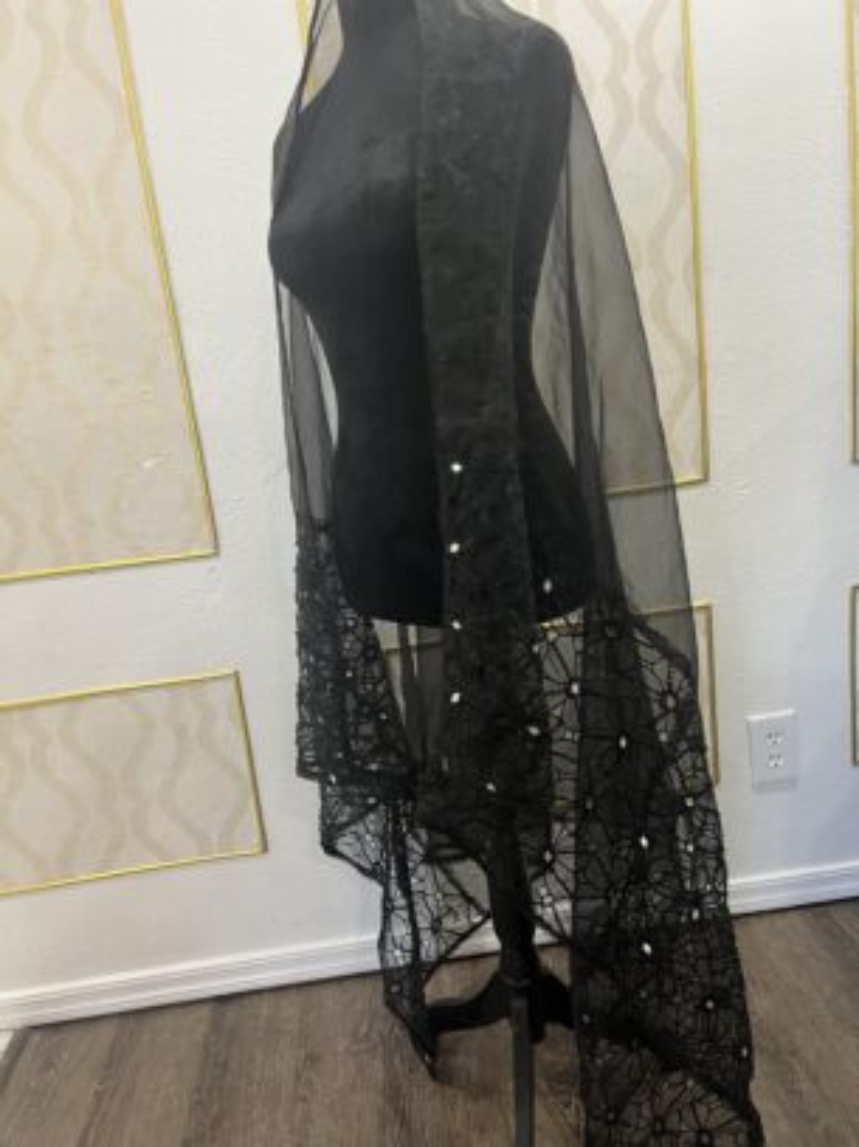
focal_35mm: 26
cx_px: 430
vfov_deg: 67.3
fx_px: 861
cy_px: 574
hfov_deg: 53.0
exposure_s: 1/60
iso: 200
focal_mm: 5.7
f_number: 1.5
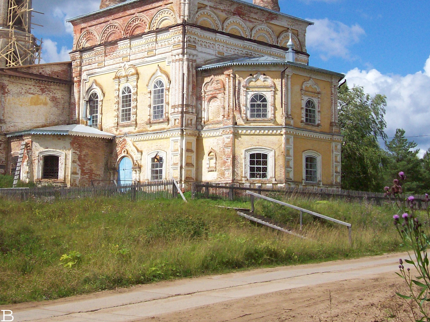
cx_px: 153
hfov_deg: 28.4
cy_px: 84
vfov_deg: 21.4
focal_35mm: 68
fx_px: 844
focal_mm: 7.6
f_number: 5.4
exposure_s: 1/803
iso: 80
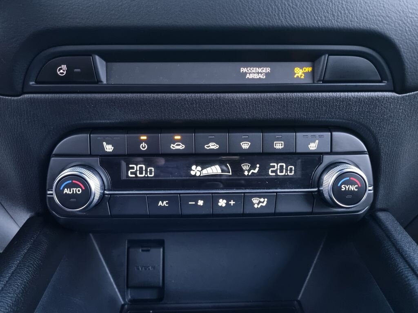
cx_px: 209
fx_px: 314
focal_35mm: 26
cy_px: 156
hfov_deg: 67.3
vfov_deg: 53.1
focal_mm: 5.4
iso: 1000
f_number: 1.8
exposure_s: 1/25
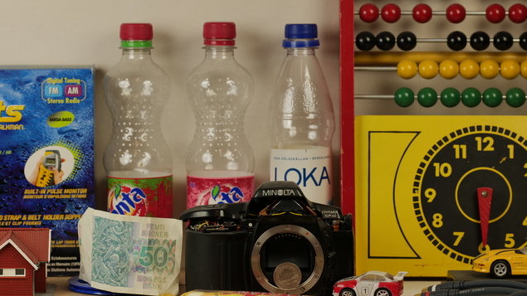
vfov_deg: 9.3
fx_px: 1830
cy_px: 147
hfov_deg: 16.4
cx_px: 265
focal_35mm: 131
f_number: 8
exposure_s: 1/30
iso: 100
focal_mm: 124
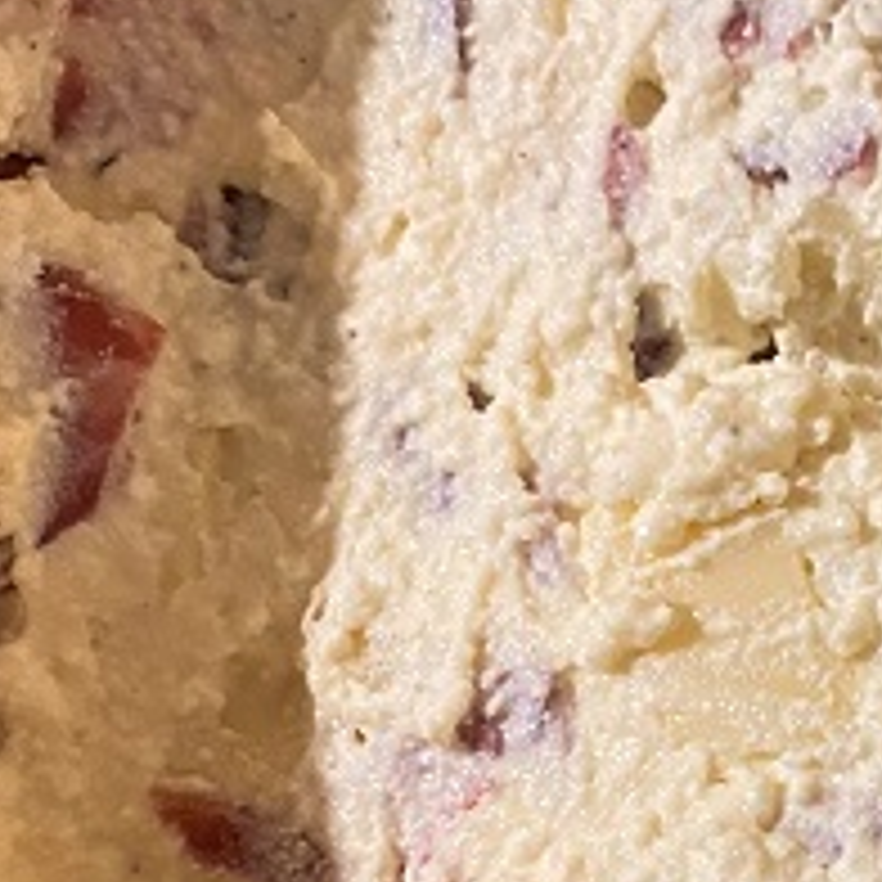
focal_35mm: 88
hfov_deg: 17.5
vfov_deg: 19.7
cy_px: 554
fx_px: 2537
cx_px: 1364
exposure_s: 1/50
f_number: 1.8
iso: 320
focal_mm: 4.25
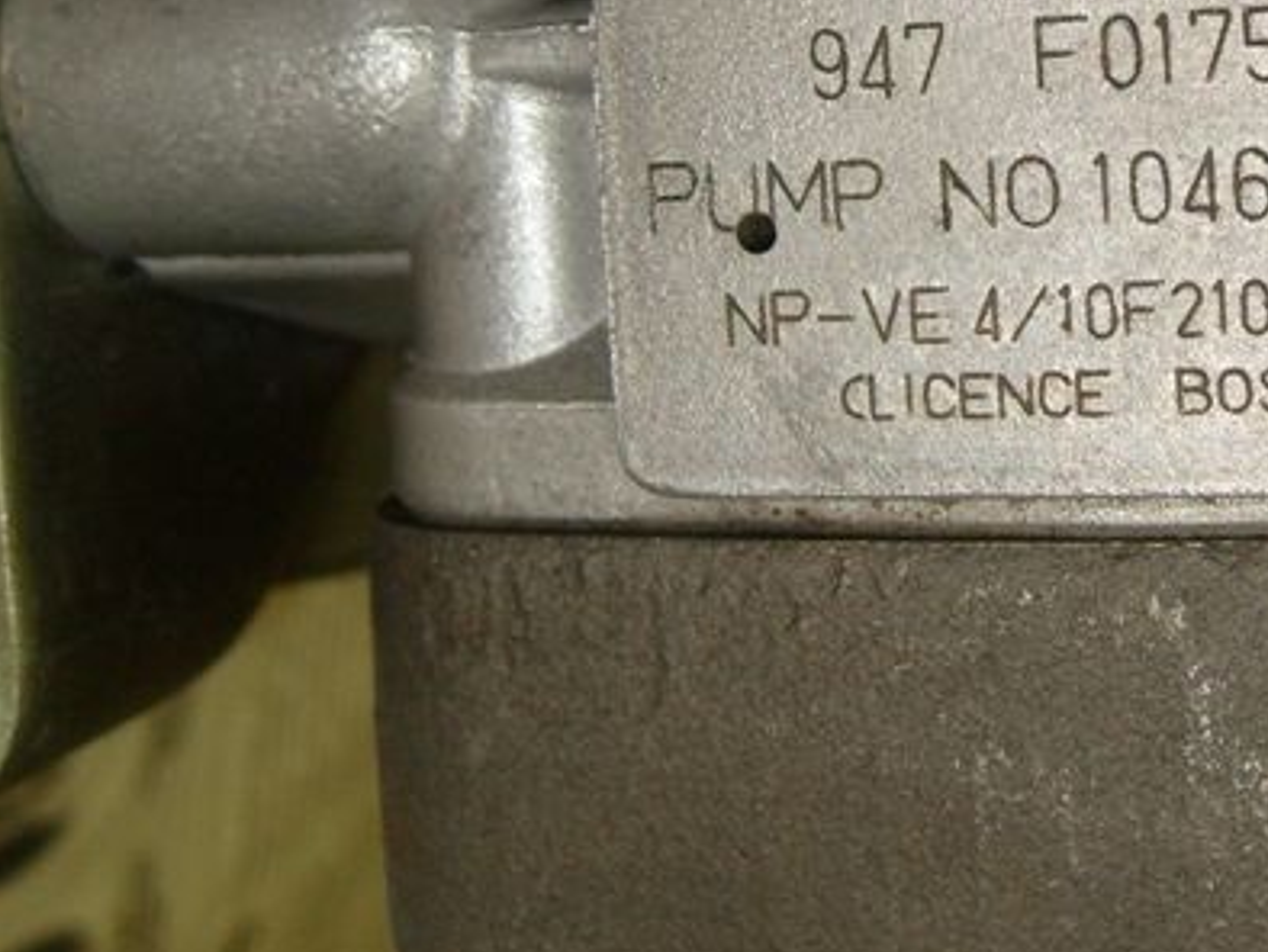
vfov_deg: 20.3
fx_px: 2602
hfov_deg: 26.7
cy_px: 87
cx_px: 1078
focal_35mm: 71
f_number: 2.8
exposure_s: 1/45
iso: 100
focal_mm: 5.8
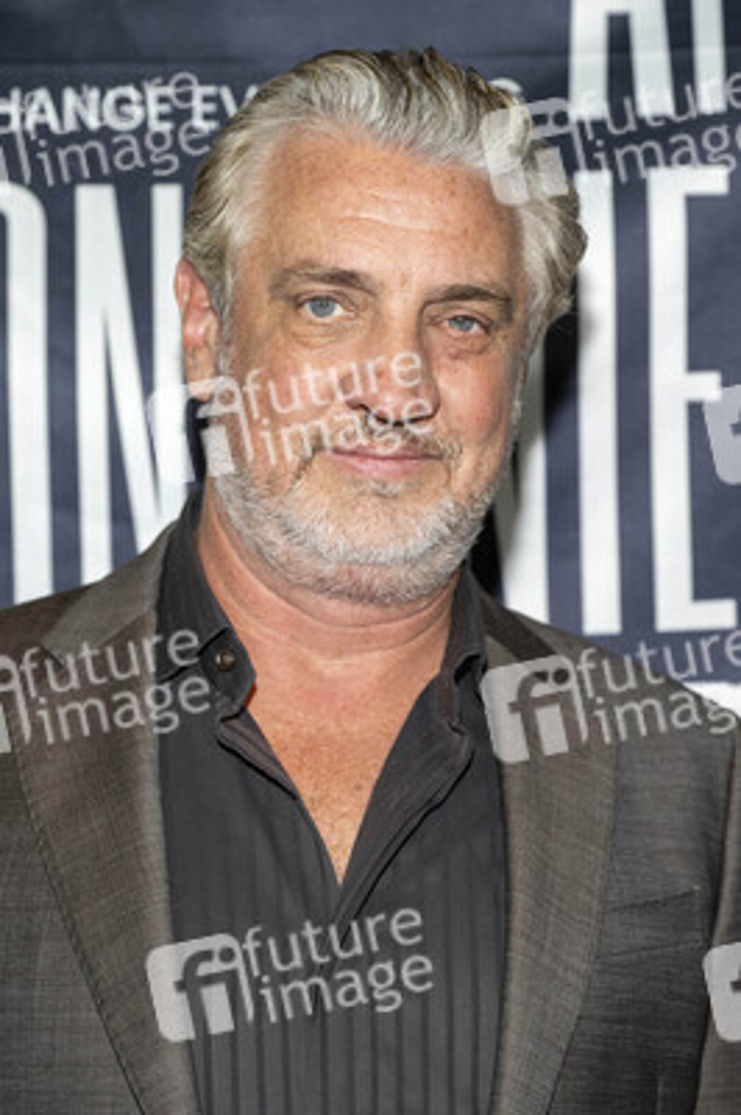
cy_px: 558
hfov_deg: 15.2
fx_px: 2783
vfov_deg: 22.6
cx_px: 370
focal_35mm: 90
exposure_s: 1/200
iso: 800
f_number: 5.6
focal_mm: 90
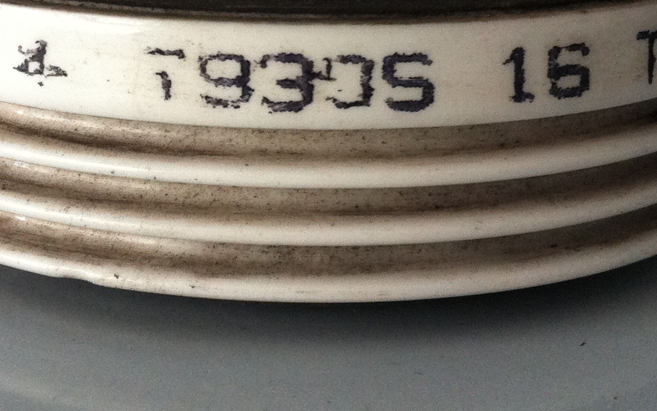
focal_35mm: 88
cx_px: 253
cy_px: -75
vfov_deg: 14.4
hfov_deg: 23.5
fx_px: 1576
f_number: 2.8
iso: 160
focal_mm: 3.85
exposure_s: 1/15
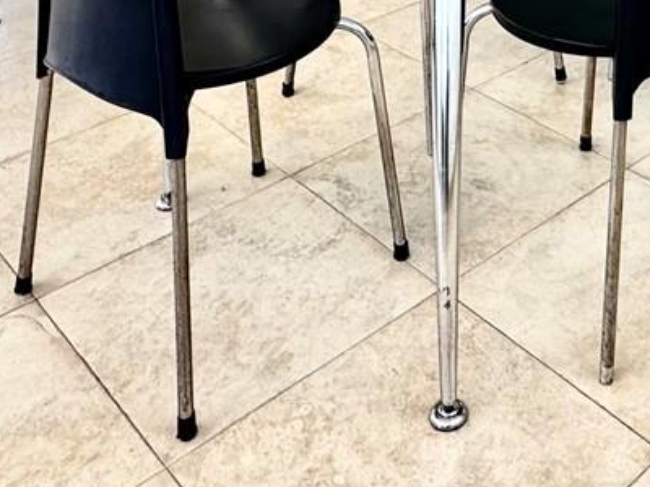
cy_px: -351
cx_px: 580
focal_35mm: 56
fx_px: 1052
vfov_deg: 20.1
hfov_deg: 32.7
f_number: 2.2
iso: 40
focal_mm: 2.22
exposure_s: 1/156
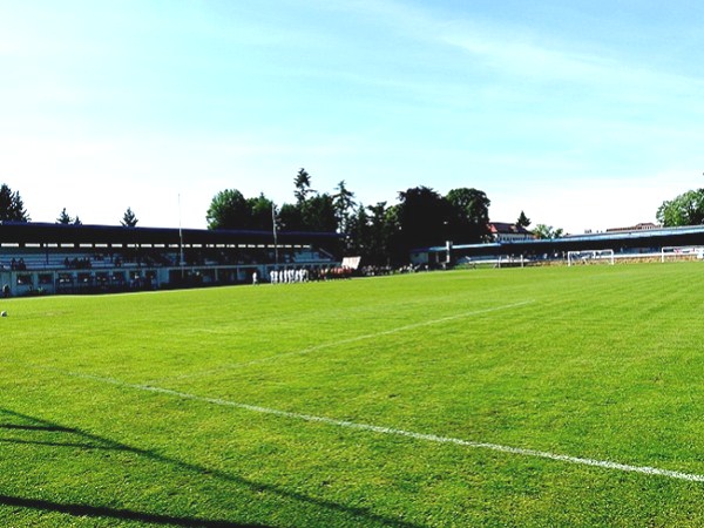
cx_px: 352
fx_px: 549
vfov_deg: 51.4
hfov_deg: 65.3
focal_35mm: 27
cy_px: 264
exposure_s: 1/400
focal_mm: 4.8
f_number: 5.6
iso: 100
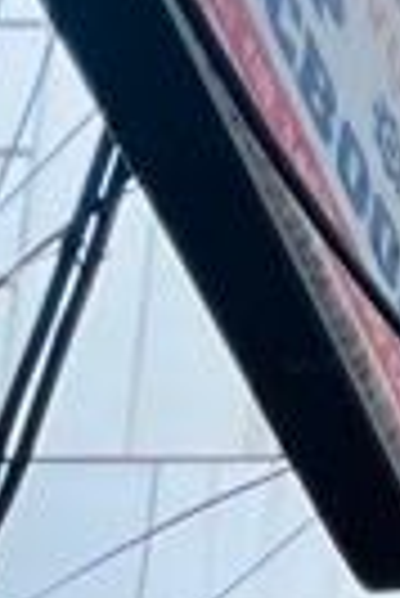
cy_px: 2136
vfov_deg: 9.4
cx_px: 1164
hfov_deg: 10.1
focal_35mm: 104
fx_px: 1729
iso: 64
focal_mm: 1.57
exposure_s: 1/99
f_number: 1.8
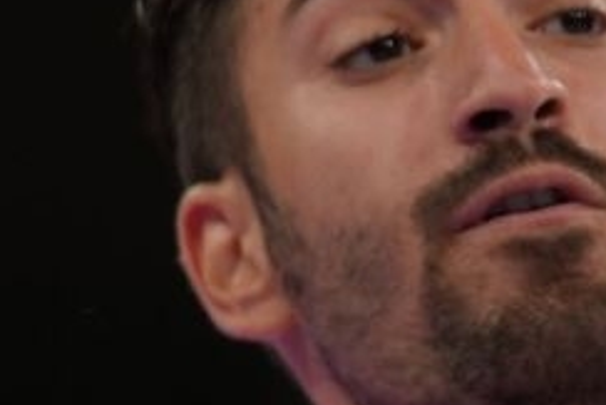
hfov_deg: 1.3
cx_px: 1175
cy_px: 822
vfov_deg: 0.9
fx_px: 26847
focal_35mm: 1594
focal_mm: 144
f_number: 2.8
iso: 100
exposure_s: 1/250
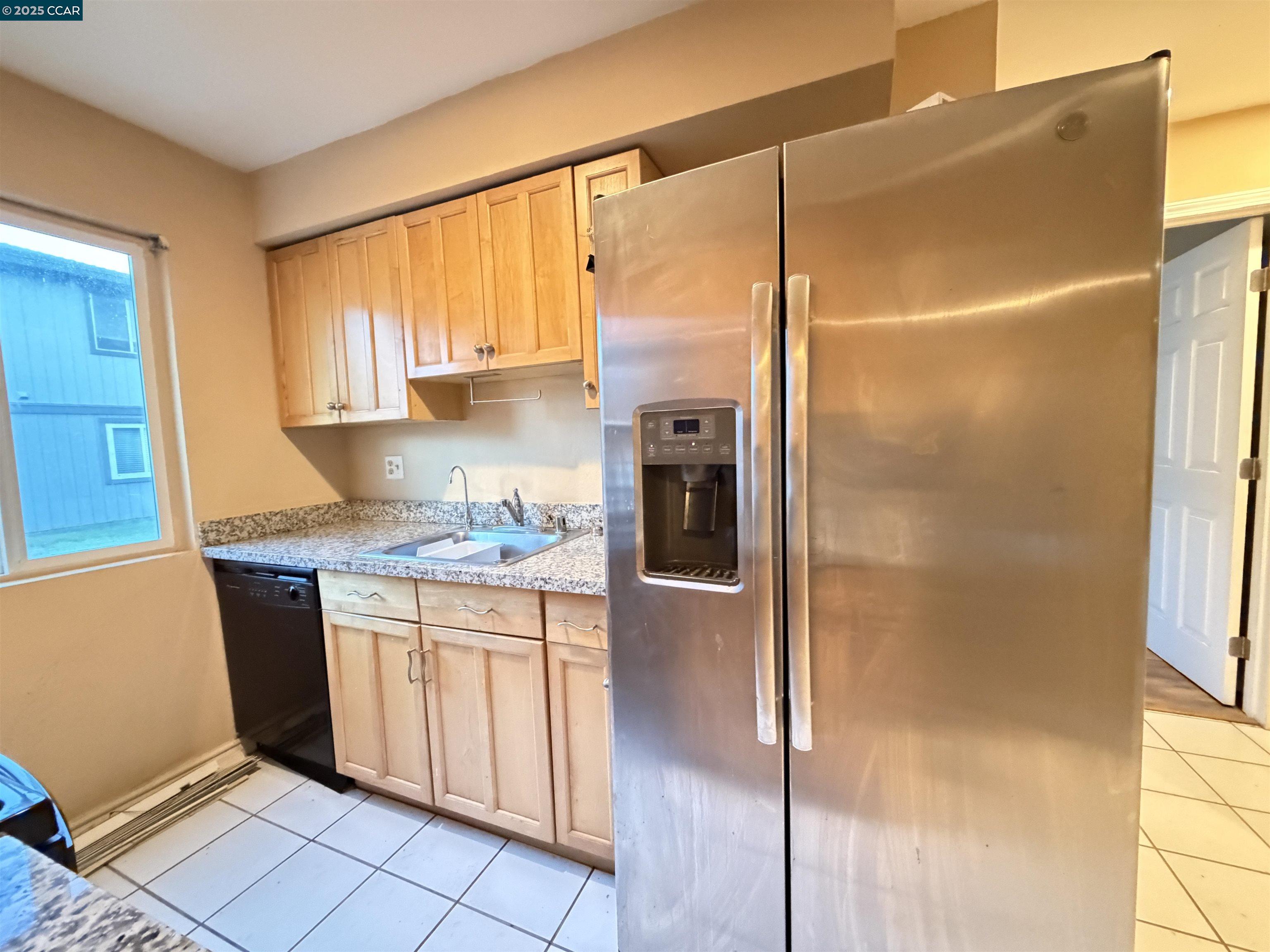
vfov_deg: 85.7
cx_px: 635
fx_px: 514
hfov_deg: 102.1
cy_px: 476
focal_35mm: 14
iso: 2500
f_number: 2.2
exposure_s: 1/30
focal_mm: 2.22
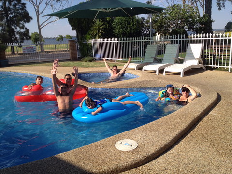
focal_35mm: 35
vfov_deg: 40.7
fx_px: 235
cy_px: 87
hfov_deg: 52.6
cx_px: 116
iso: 50
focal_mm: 4.28
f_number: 2.4
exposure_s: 1/1672
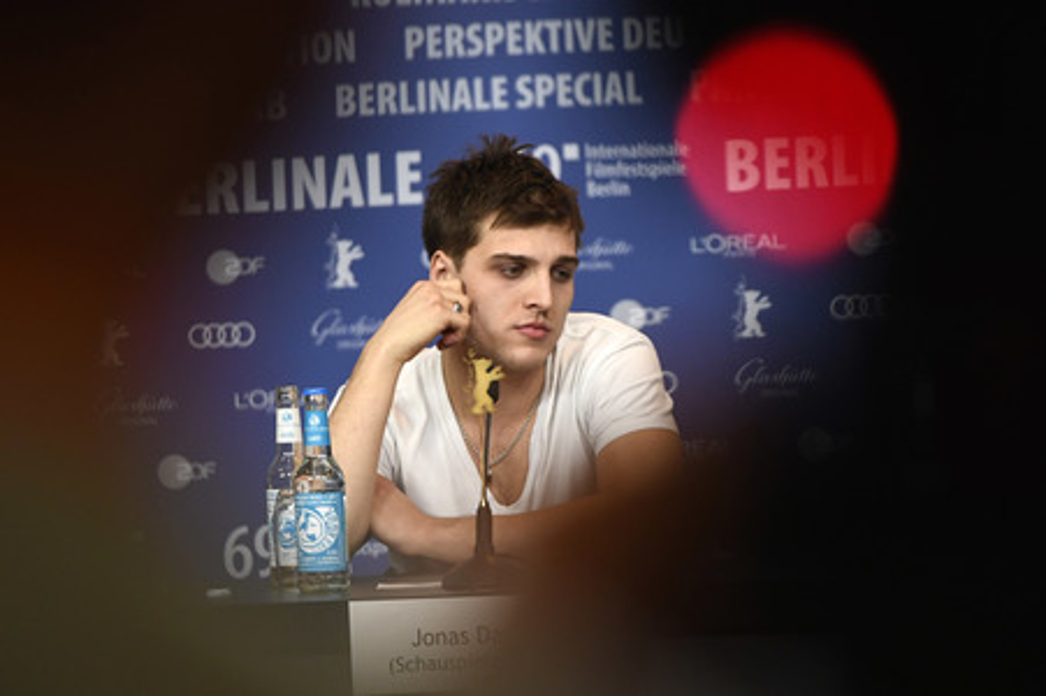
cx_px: 523
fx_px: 5807
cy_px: 348
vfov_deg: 6.9
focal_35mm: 200
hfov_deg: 10.3
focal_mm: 200
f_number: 3.5
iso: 1000
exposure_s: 1/250
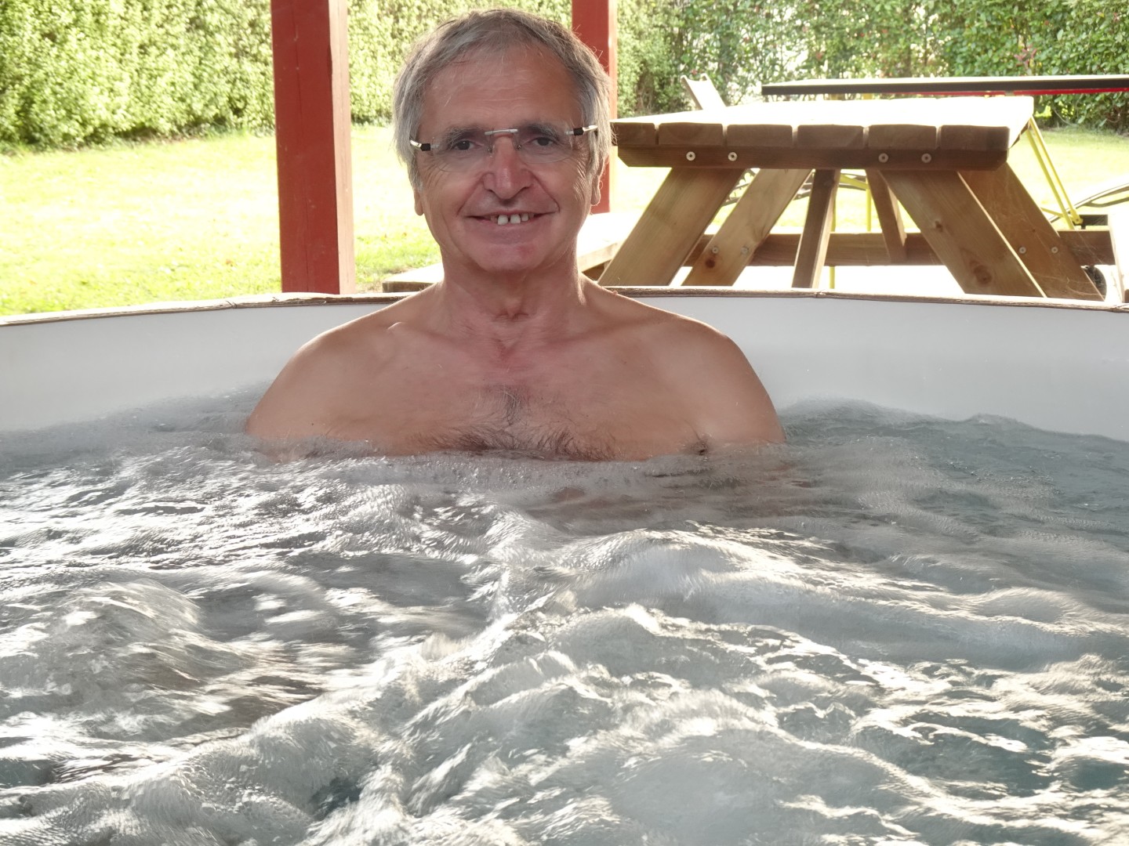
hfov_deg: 33.2
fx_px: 1892
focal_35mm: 58
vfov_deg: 25.2
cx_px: 564
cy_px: 423
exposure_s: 1/60
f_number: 4.5
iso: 400
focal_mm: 9.24
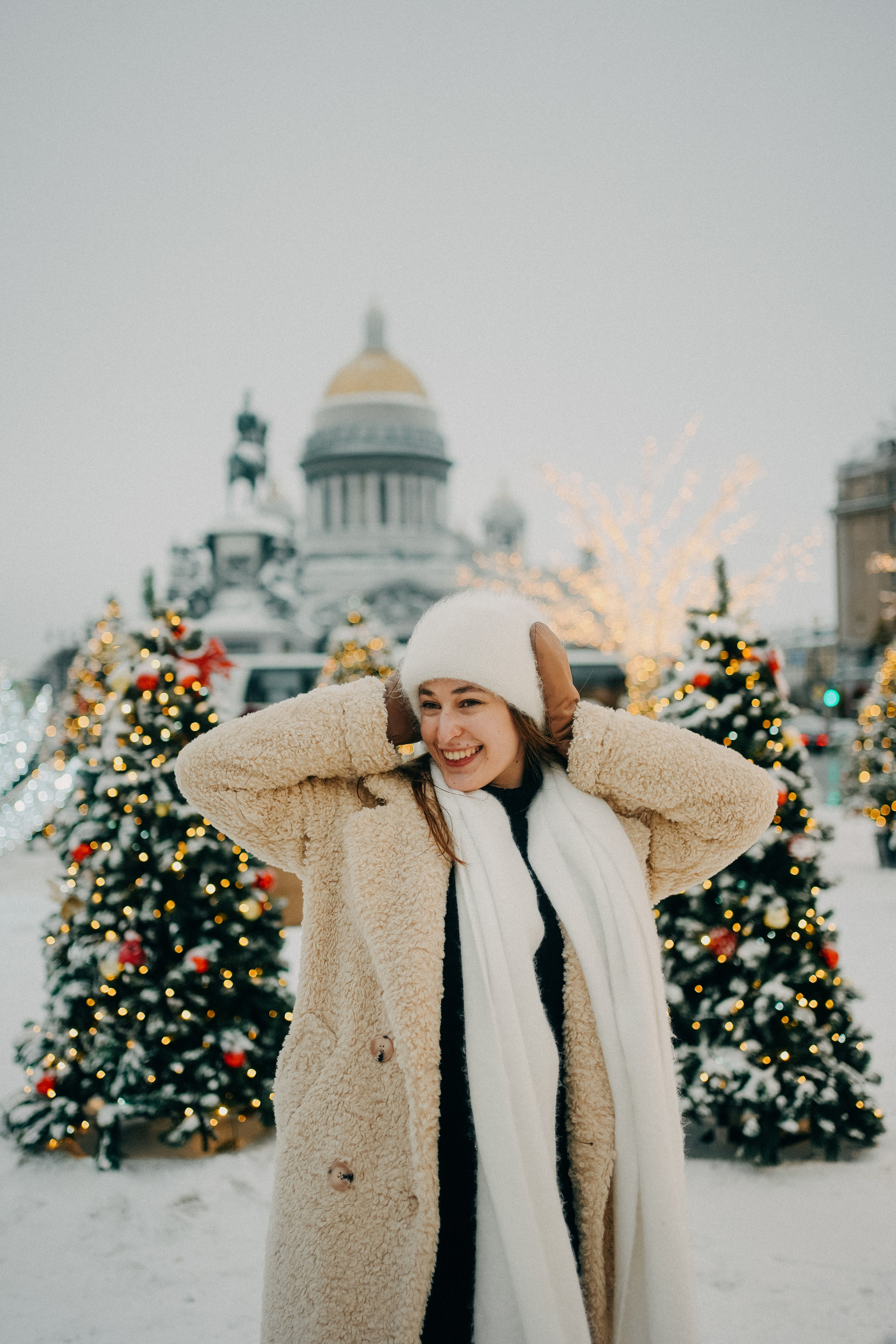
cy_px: 672
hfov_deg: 37.9
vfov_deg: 54.4
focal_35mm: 35
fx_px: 1307
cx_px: 448
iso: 250
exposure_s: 1/640
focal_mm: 35
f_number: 2
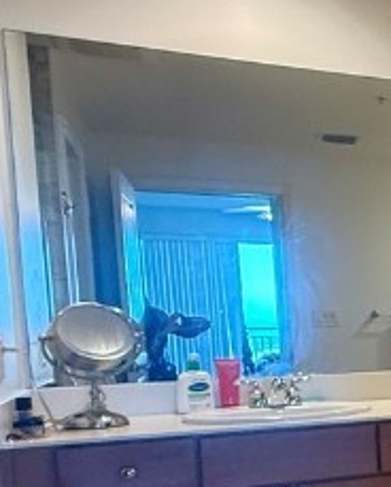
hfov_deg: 17.0
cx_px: 818
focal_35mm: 61
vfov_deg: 30.3
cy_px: 376
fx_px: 880
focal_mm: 2.22
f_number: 2.2
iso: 400
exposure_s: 1/120
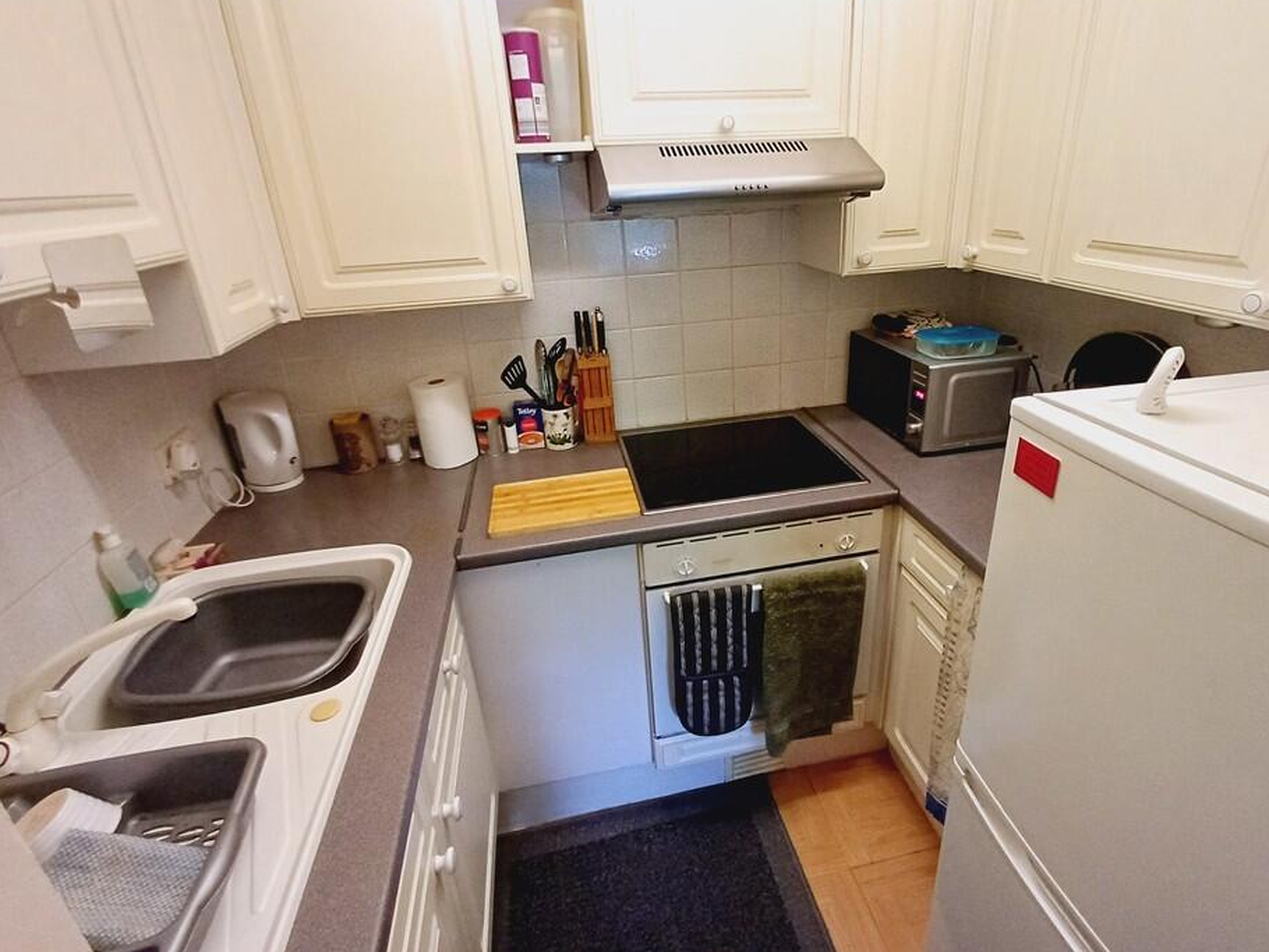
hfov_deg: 87.7
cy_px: 429
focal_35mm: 18
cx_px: 668
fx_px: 660
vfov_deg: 71.4
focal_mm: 1.64
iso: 200
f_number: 2.2
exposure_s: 1/50
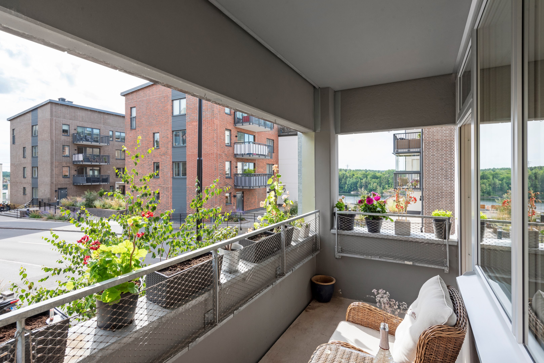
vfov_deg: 64.6
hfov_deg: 86.9
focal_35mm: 19
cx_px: 272
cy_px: 182
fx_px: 287
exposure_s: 1/160
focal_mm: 19
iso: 250
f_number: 11
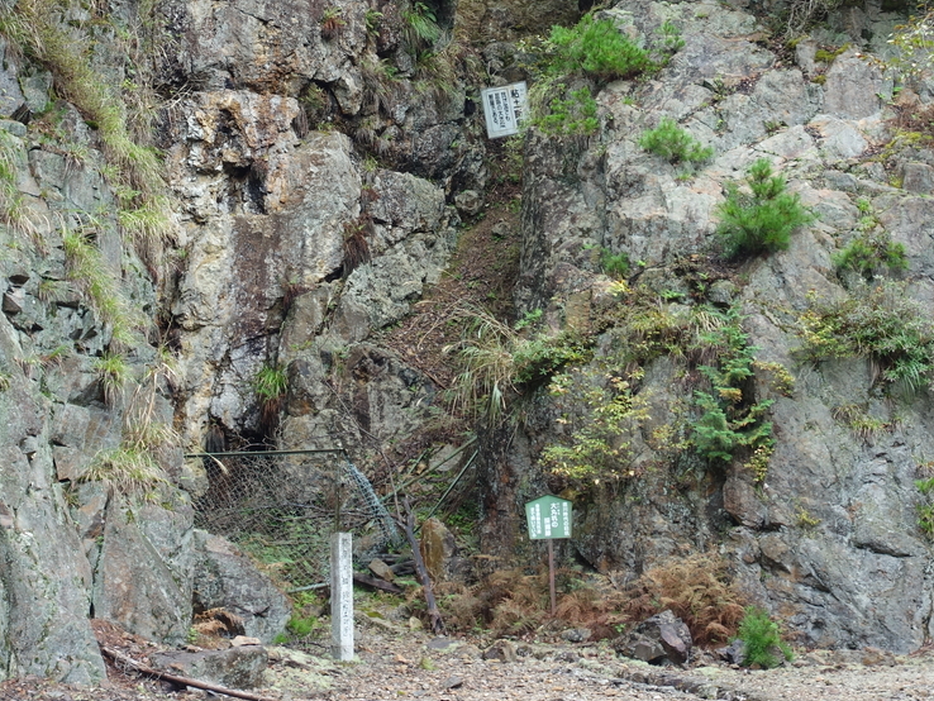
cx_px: 430
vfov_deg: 19.3
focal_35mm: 75
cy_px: 62
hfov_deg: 26.0
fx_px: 2024
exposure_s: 1/100
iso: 125
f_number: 3.2
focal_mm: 17.8
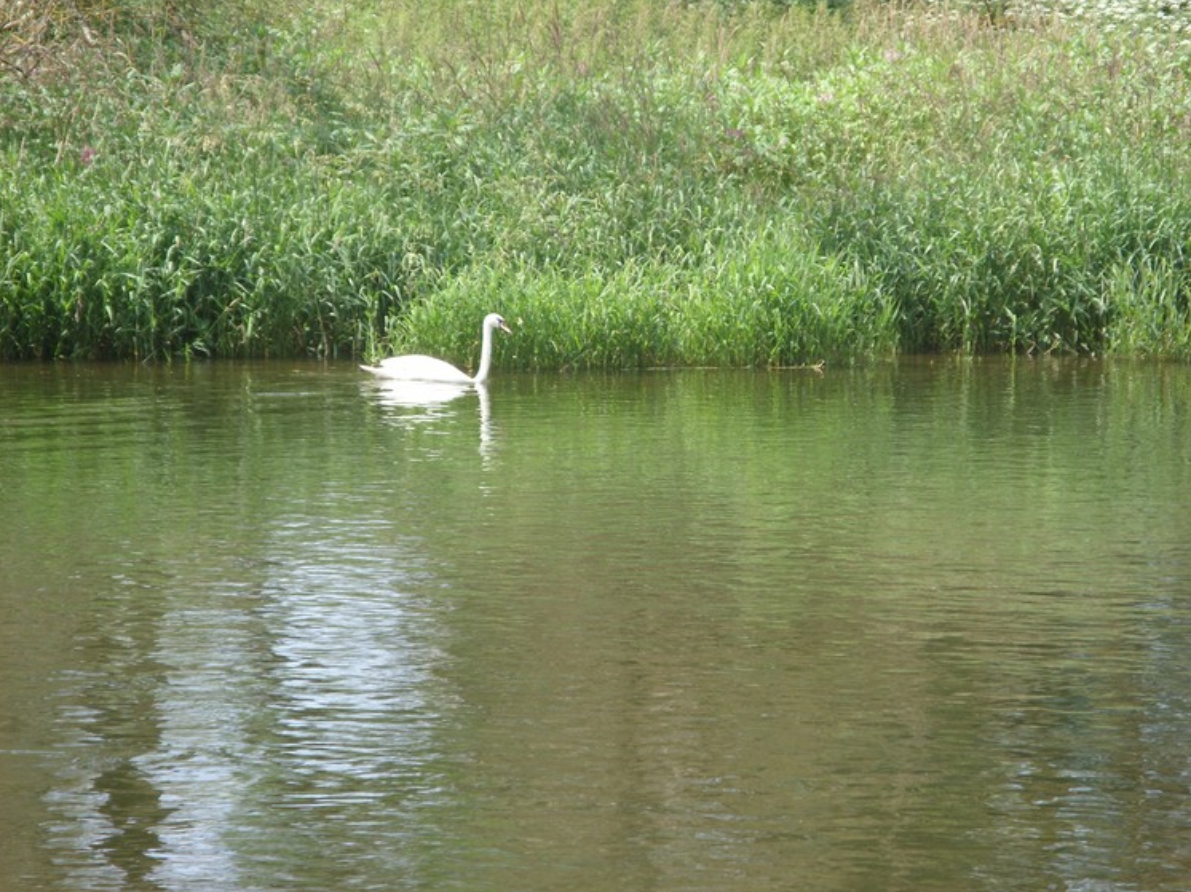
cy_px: 445
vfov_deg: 7.8
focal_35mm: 191
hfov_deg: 10.4
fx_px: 6569
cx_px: 594
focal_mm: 31.5
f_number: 4.6
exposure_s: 1/154
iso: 50
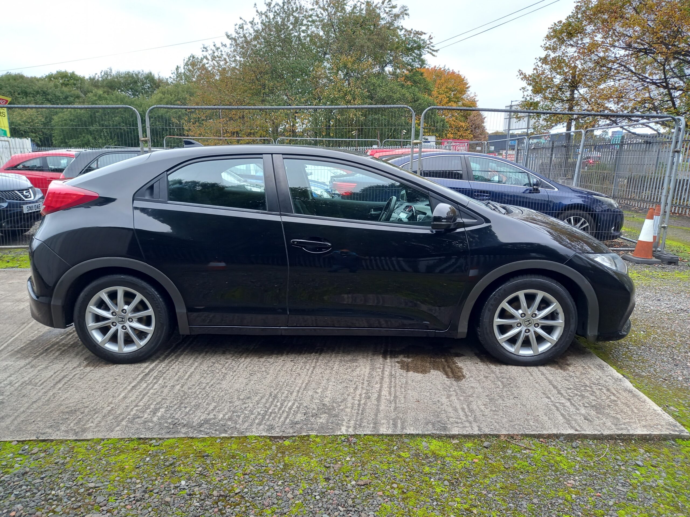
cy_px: 258
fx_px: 498
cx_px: 345
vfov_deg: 54.9
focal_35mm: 25
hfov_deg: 69.4
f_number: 2
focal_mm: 4.6
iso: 64
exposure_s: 1/60
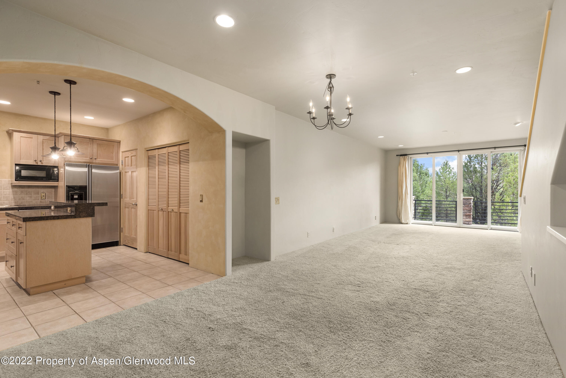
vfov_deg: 70.5
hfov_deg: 93.3
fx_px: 267
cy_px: 189
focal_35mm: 17
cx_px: 283
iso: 500
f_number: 7.1
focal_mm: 17
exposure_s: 1/8
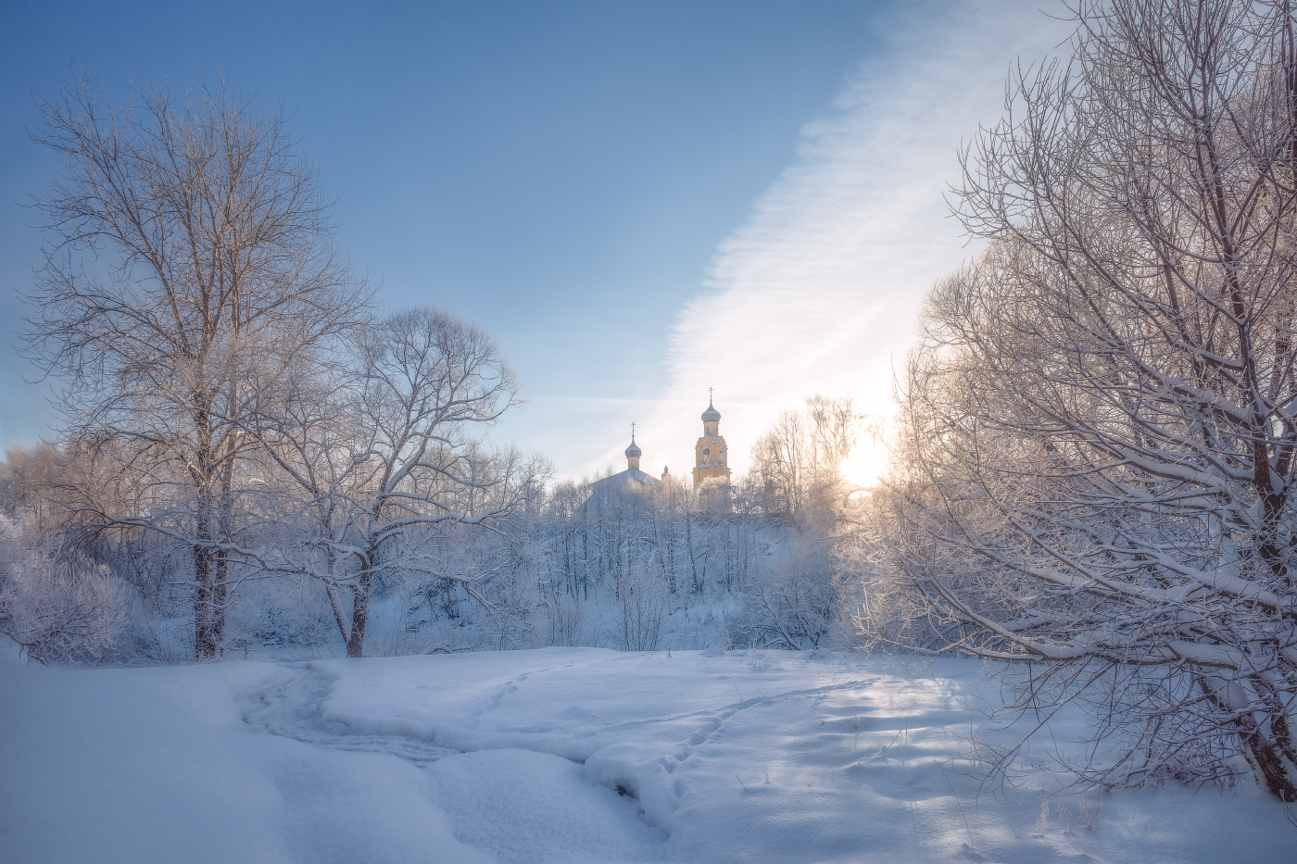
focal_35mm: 21
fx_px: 756
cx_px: 648
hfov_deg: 81.2
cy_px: 432
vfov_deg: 59.5
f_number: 8
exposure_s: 1/200
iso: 200
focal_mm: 13.8
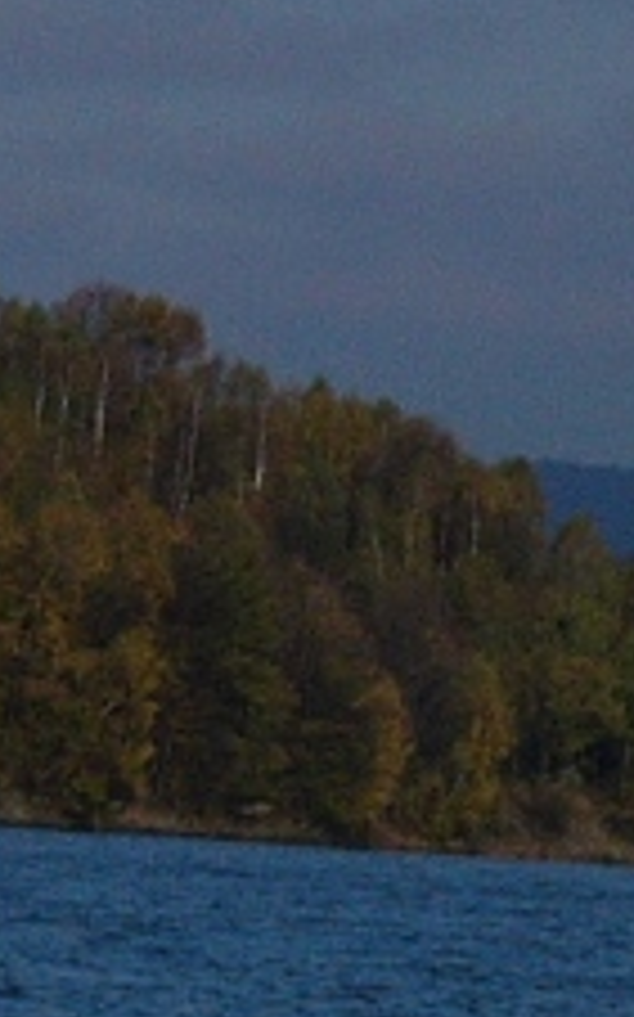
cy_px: 662
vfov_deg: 3.6
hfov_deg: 2.2
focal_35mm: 592
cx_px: 1075
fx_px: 16387
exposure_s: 1/1600
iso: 50
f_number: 5.2
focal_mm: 16.5
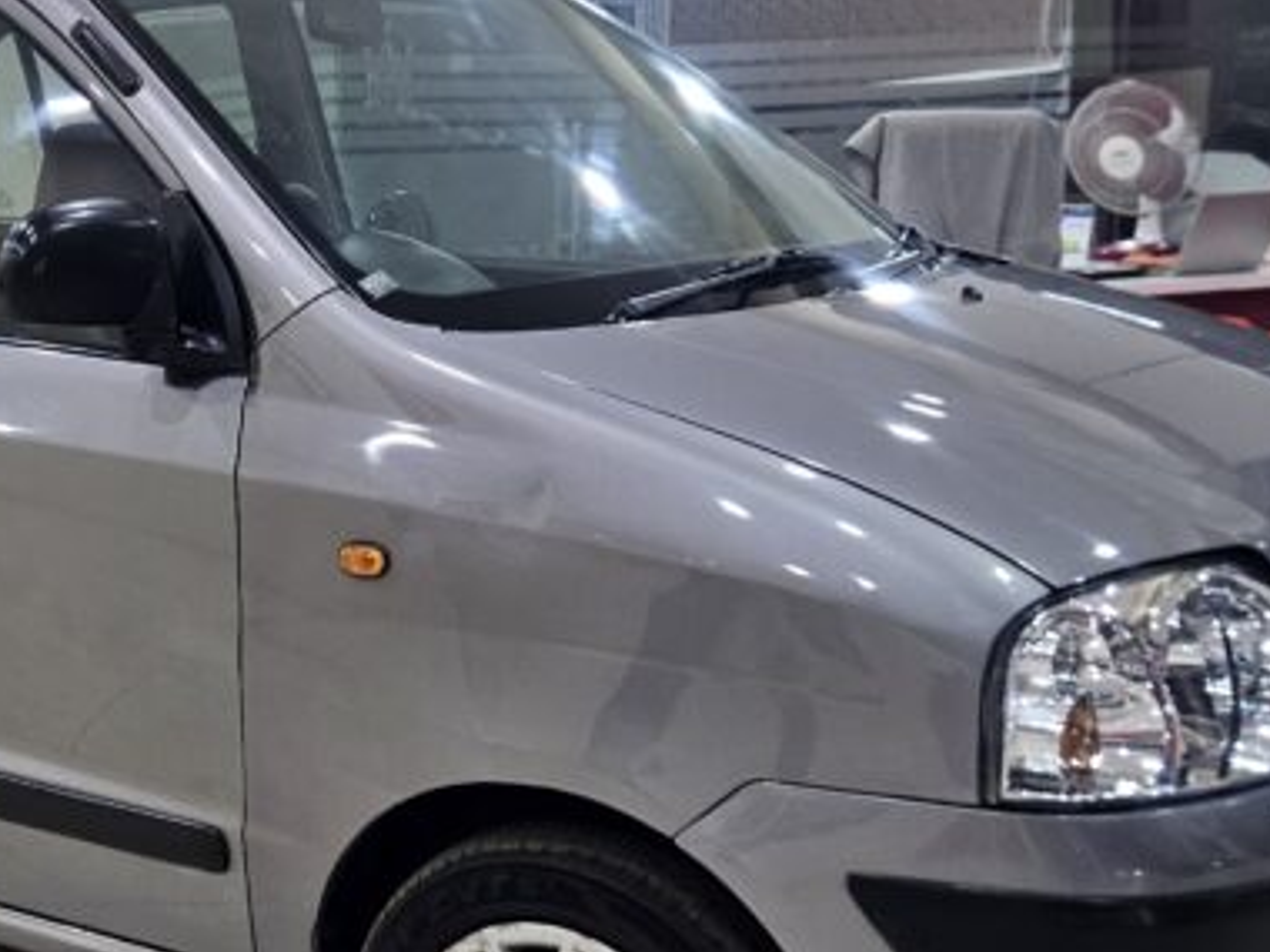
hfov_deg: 30.1
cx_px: 167
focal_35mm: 62
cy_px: 742
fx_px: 2275
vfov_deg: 23.4
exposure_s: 1/100
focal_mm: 5.4
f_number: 1.8
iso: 320
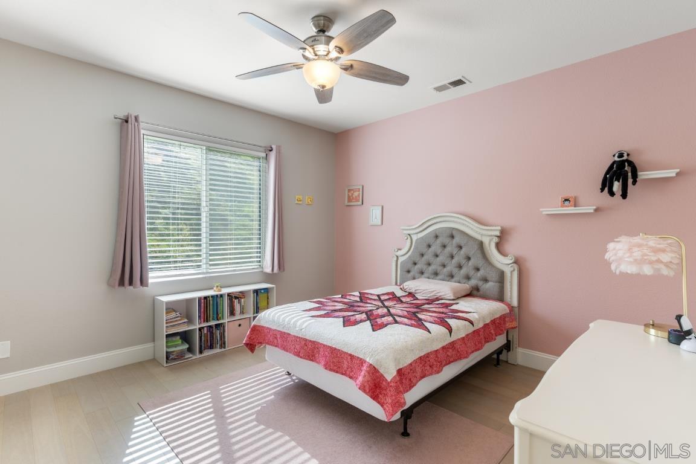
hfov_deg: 93.3
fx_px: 329
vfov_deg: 70.4
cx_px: 348
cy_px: 232
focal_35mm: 17
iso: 80
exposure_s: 1/6
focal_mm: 17
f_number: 8
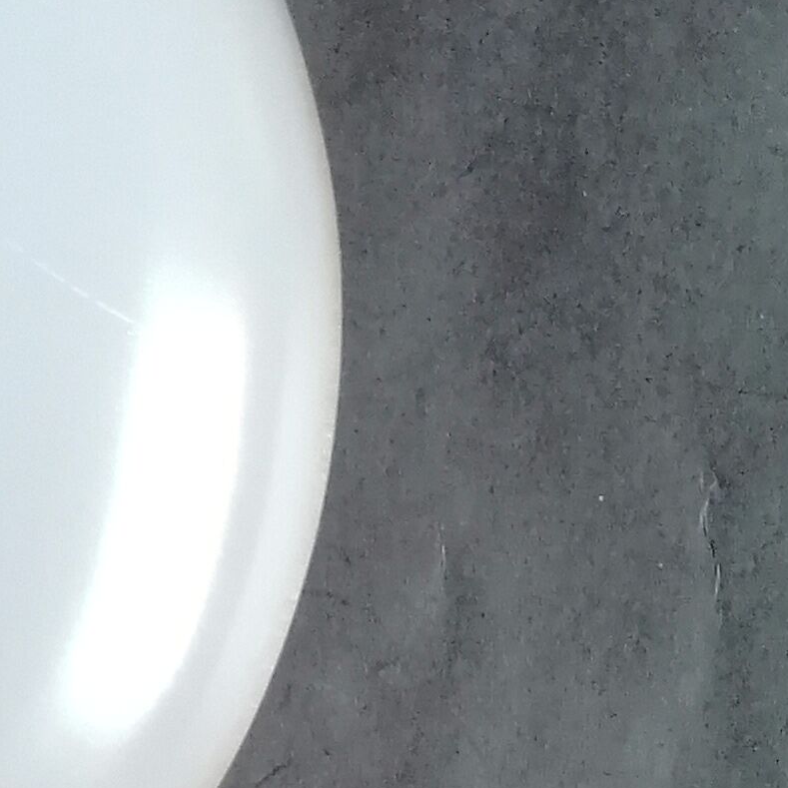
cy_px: 1162
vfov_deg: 13.6
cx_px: -468
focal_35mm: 121
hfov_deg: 13.4
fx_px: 3116
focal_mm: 4.75
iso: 320
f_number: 1.8
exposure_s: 1/33.3
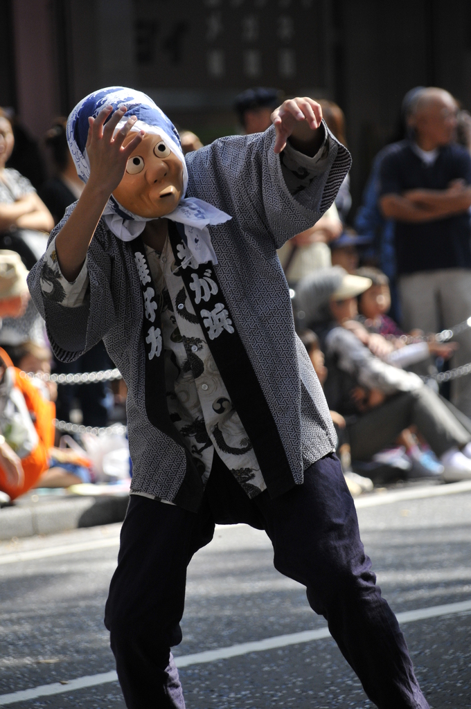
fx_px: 5903
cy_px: 354
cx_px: 236
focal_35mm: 300
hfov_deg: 4.6
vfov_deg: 6.9
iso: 500
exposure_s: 1/640
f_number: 6.3
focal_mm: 200
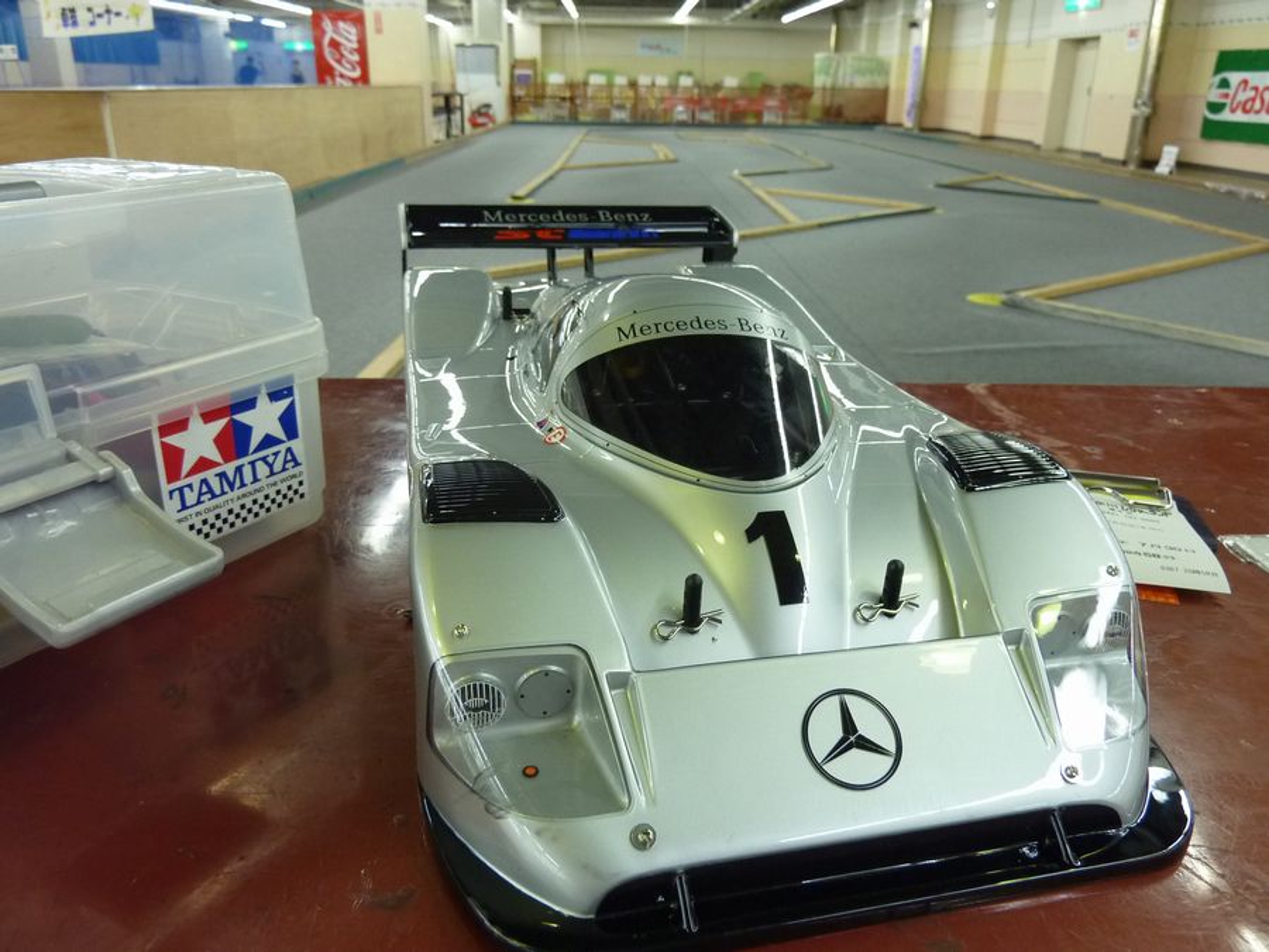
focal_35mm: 25
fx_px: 916
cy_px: 476
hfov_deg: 69.4
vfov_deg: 54.9
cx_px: 634
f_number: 3.3
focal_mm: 4.1
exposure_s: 1/30
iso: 250
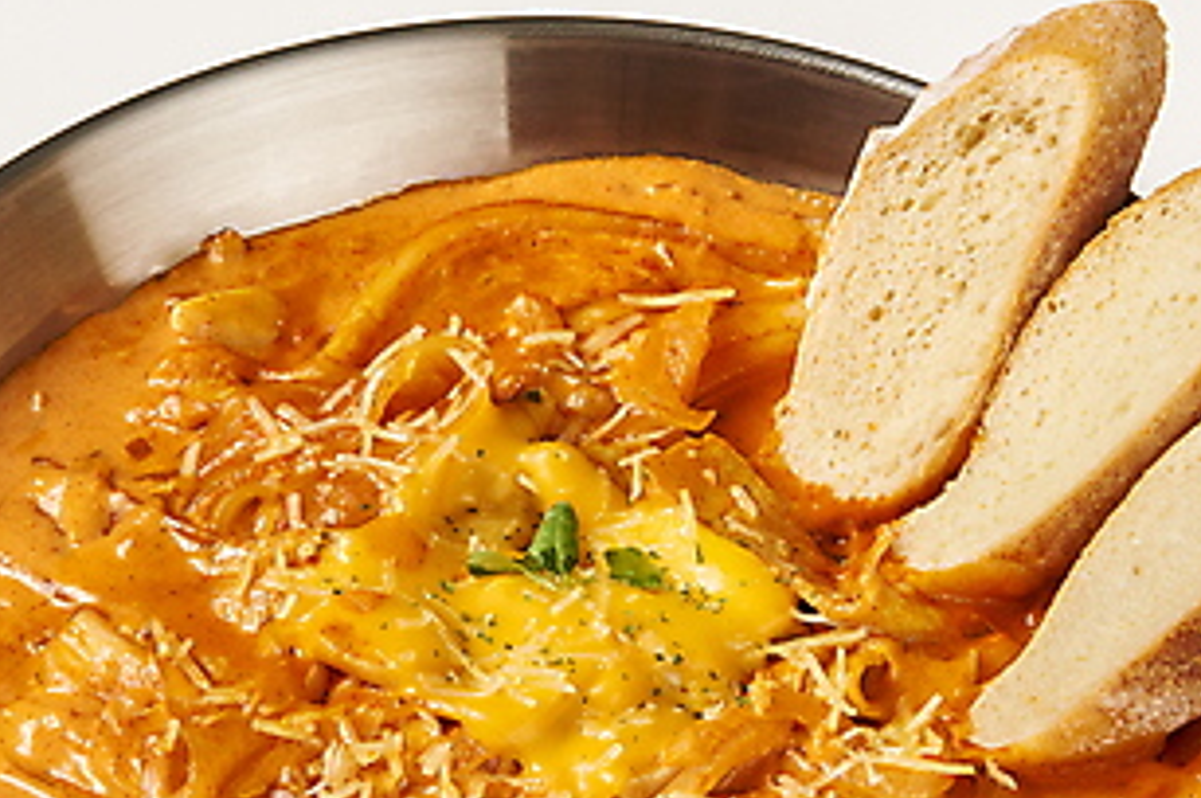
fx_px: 4566
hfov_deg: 15.0
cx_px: 556
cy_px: 665
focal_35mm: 137
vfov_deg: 10.0
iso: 100
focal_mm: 70
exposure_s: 1/125
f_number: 22
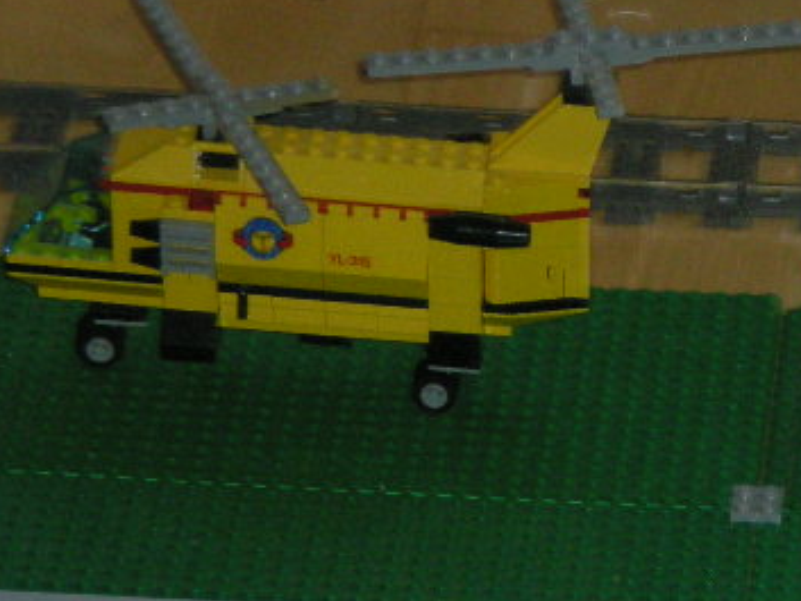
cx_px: 937
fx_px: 7662
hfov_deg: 6.0
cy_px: 769
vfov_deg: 4.5
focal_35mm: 331
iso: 213
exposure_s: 1/120
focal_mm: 18.9
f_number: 5.9
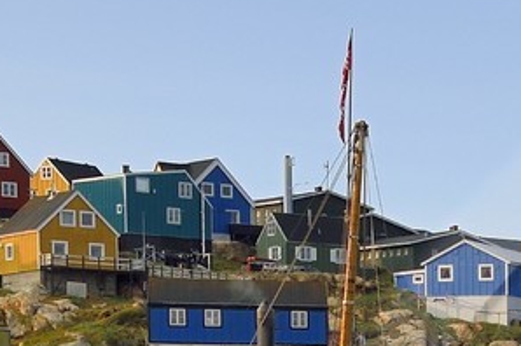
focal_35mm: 215
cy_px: 709
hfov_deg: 9.1
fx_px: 3108
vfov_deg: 6.2
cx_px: 988
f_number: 10
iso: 200
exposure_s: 1/250
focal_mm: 40
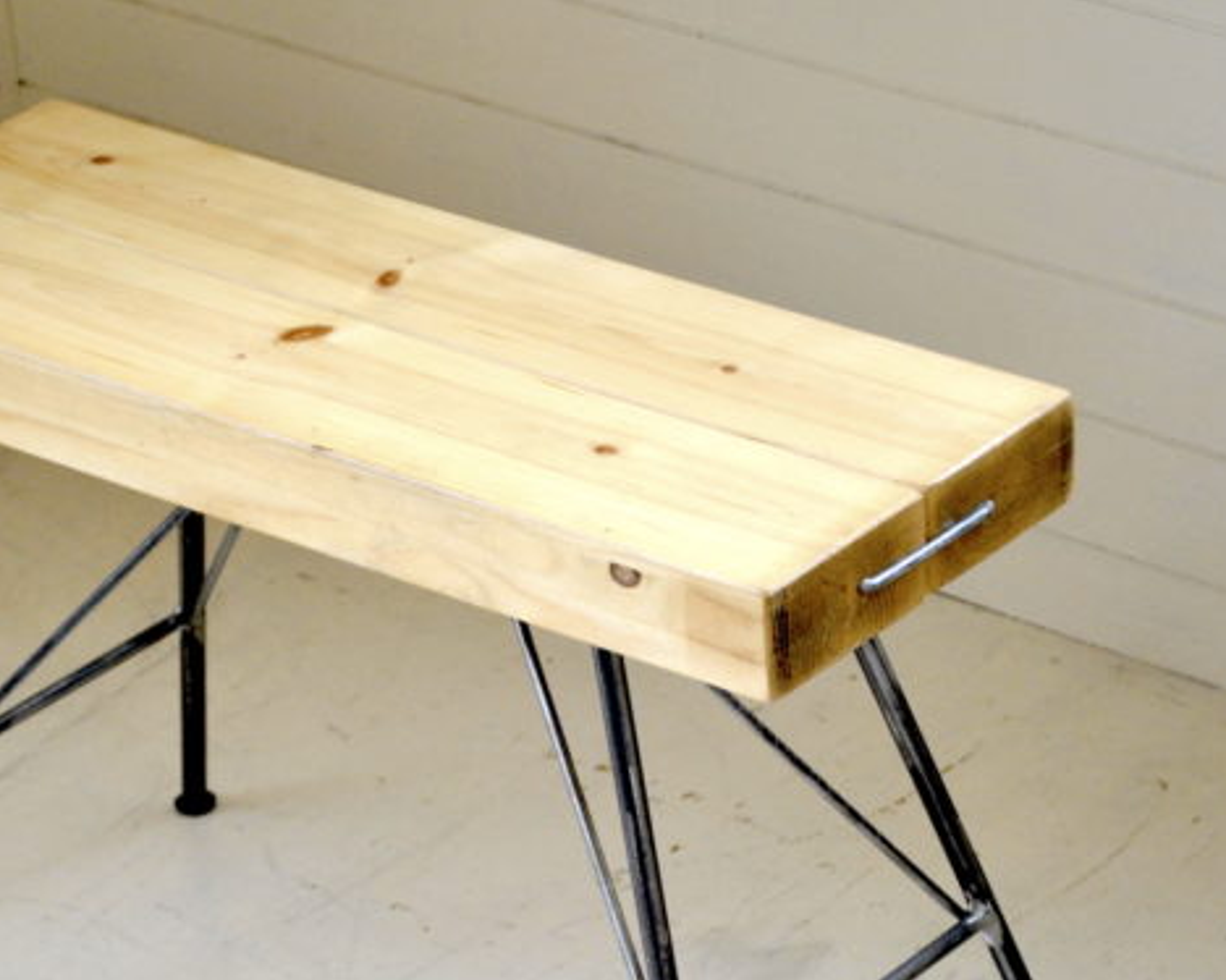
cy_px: 751
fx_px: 5150
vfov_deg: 10.8
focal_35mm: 142
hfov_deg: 13.6
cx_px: 500
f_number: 5.3
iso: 400
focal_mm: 46
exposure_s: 1/50
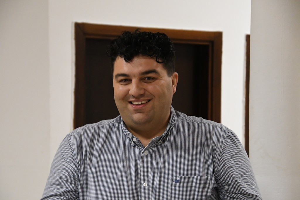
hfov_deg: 13.7
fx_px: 1250
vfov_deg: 9.2
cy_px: 100
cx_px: 150
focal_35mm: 150
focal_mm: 100
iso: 6400
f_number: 5
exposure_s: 1/80
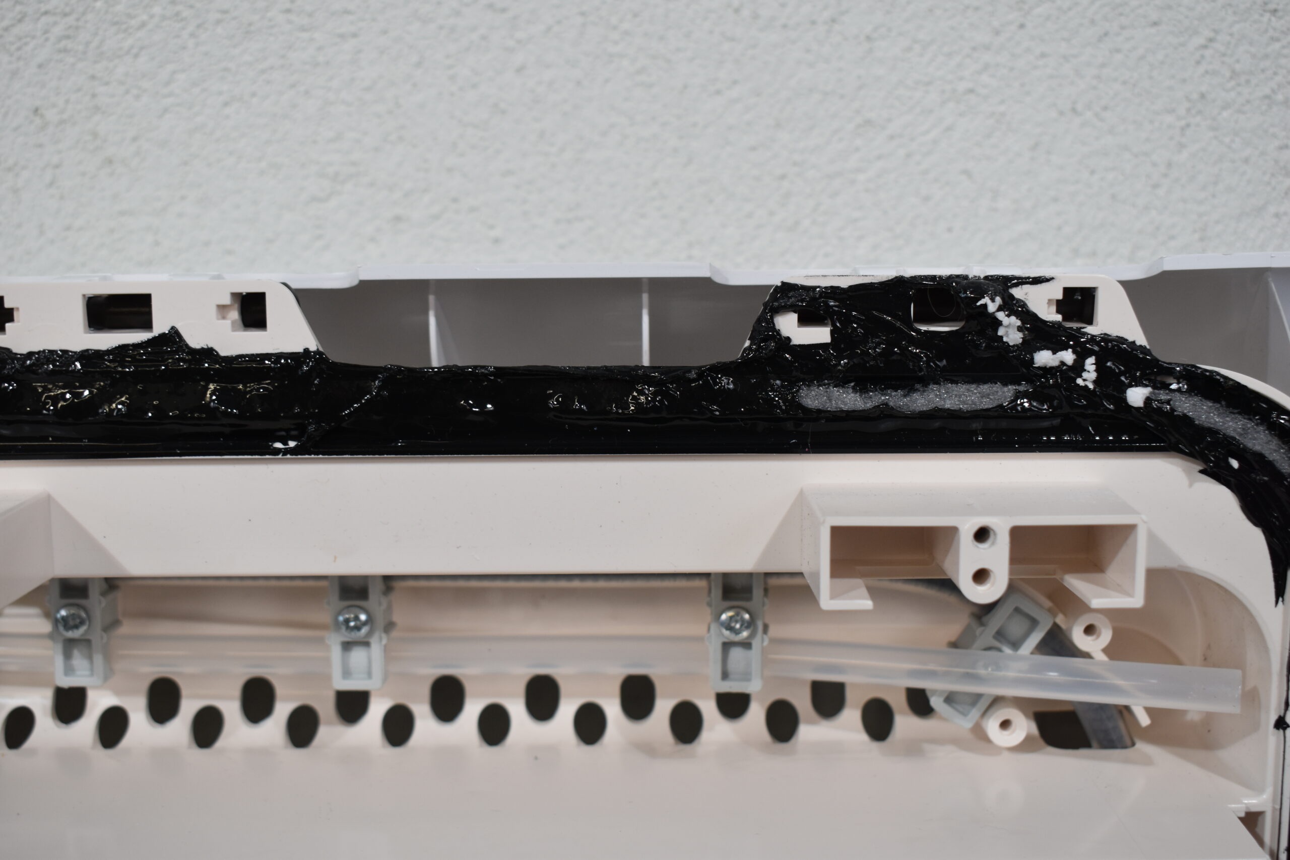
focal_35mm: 45
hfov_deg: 43.6
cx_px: 645
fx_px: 1612
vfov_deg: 29.9
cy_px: 430
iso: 360
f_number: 5.6
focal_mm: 30
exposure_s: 1/125
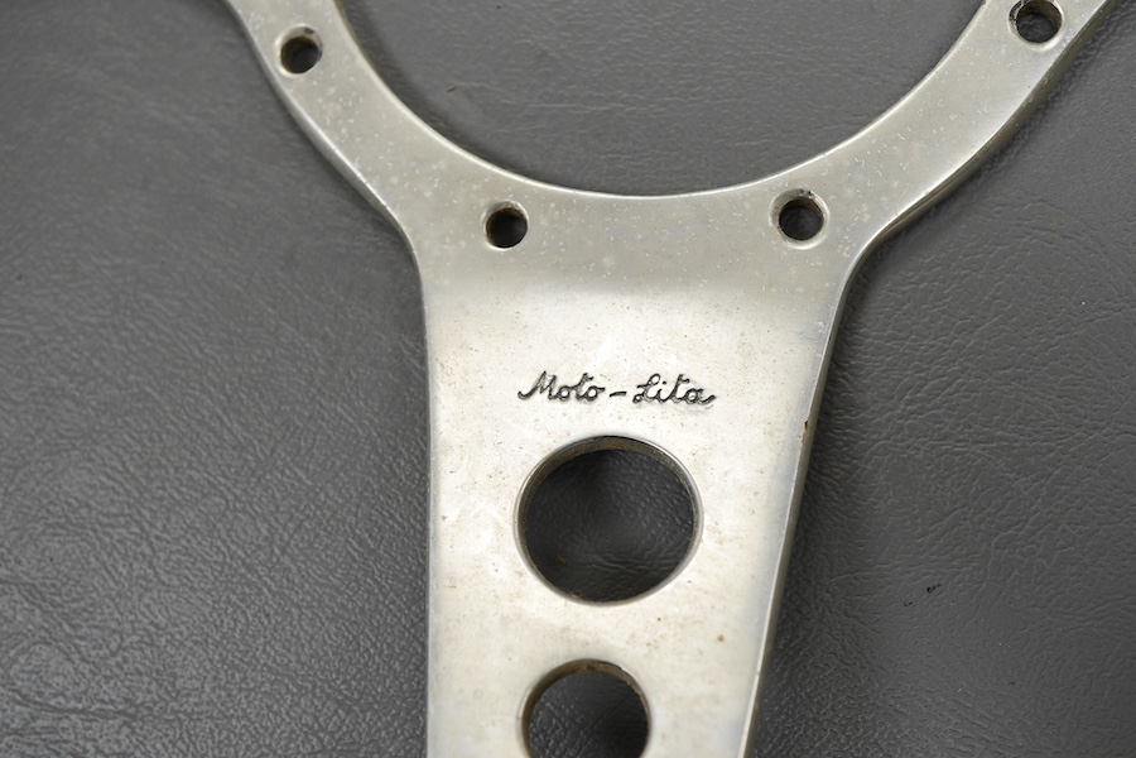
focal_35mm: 45
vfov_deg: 29.9
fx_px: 1420
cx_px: 568
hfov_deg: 43.6
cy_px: 379
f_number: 10
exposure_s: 1/125
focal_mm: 30
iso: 1250
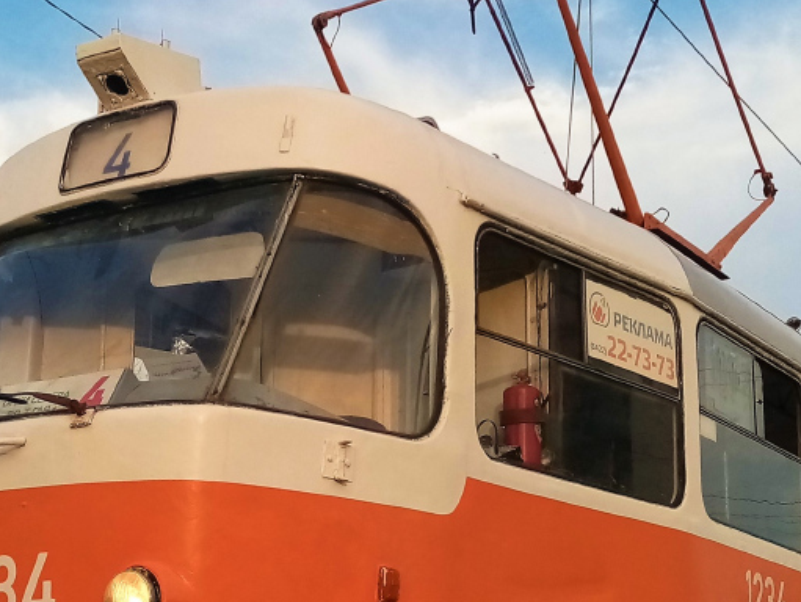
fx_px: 1413
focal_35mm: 61
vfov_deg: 23.9
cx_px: 324
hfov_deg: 31.6
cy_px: 403
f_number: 1.8
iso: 106
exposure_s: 1/702
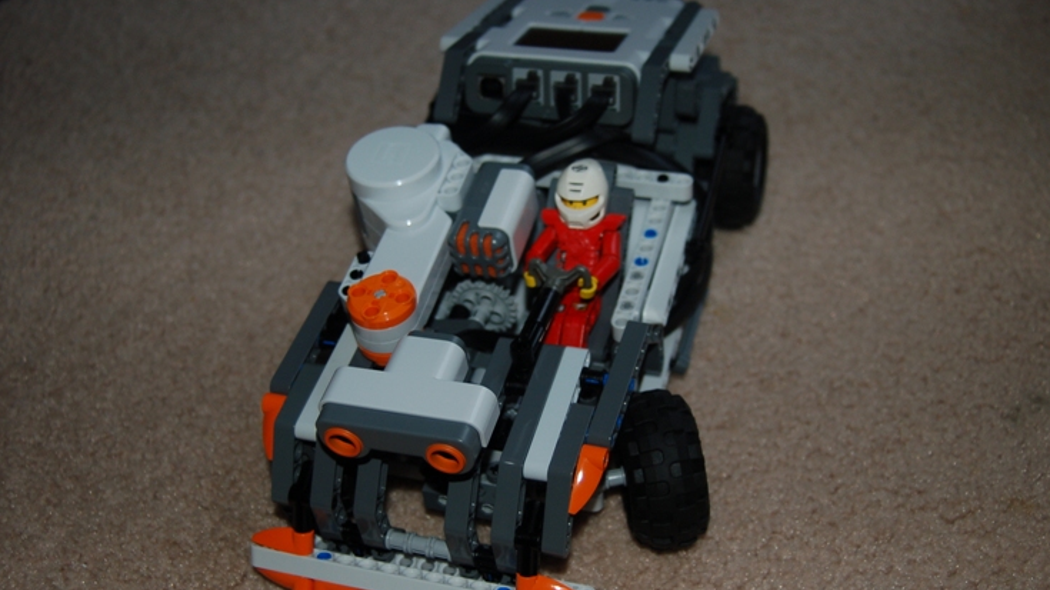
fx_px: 1253
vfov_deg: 26.5
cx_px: 534
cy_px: 299
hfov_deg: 45.5
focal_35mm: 45
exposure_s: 1/60
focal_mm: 28
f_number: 3.5
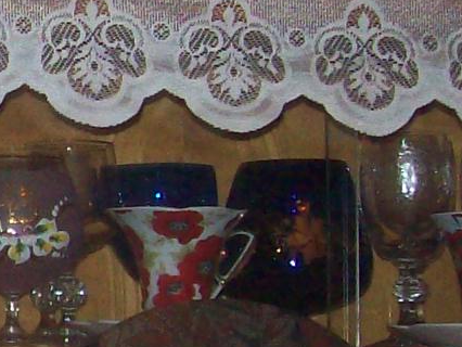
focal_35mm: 173
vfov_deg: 8.6
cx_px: -579
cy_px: 301
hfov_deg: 10.2
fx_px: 2310
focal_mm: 6
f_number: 2.7
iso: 200
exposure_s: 1/64
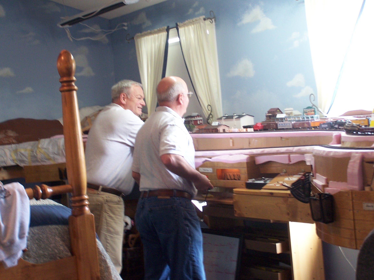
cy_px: 140
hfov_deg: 29.0
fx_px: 724
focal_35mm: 67
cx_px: 187
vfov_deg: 21.9
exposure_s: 1/10
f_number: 3.2
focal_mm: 11.1
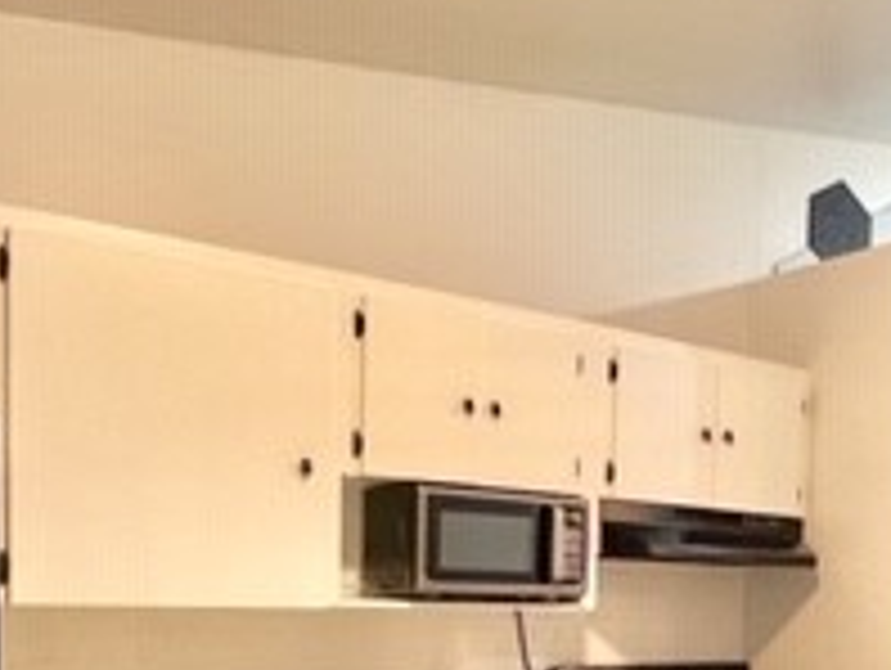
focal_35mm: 42
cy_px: 652
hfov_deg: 42.4
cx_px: 734
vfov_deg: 32.0
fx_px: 1082
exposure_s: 1/60
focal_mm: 1.57
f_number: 1.8
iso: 200
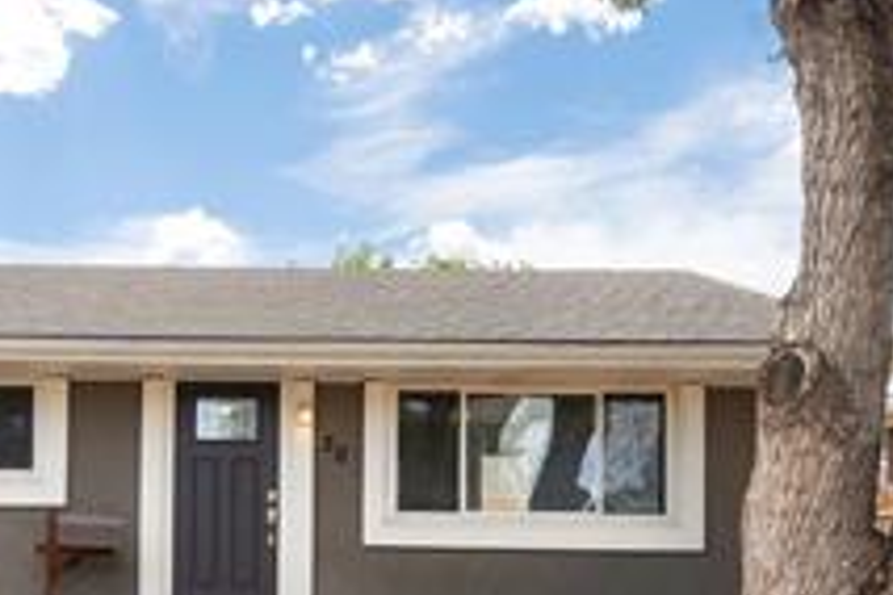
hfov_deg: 35.2
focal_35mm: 54
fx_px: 1339
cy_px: 515
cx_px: 130
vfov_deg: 24.5
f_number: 8
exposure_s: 1/200
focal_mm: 18
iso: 200
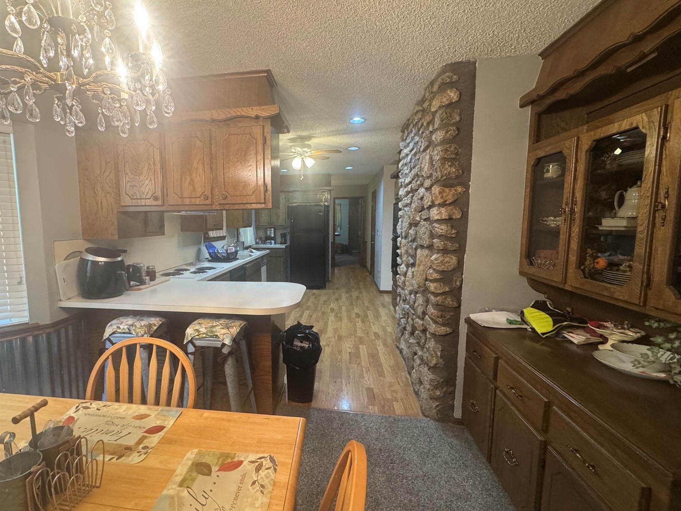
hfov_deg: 90.2
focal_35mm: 17
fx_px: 334
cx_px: 283
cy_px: 259
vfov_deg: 74.7
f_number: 2.2
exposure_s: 1/60
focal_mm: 2.22
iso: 250
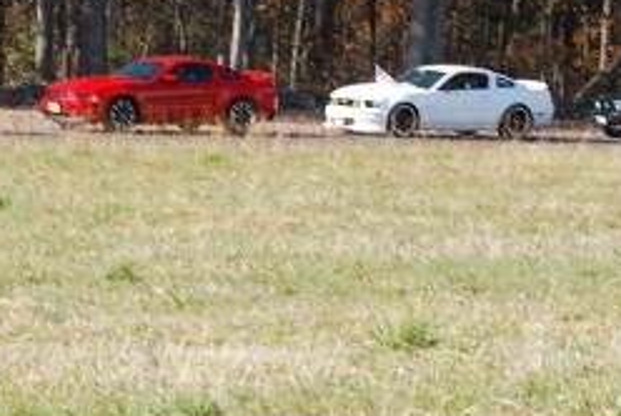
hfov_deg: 9.6
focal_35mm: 213
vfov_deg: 6.5
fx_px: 3684
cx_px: 133
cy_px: 100
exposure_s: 1/125
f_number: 5.6
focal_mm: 55
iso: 100
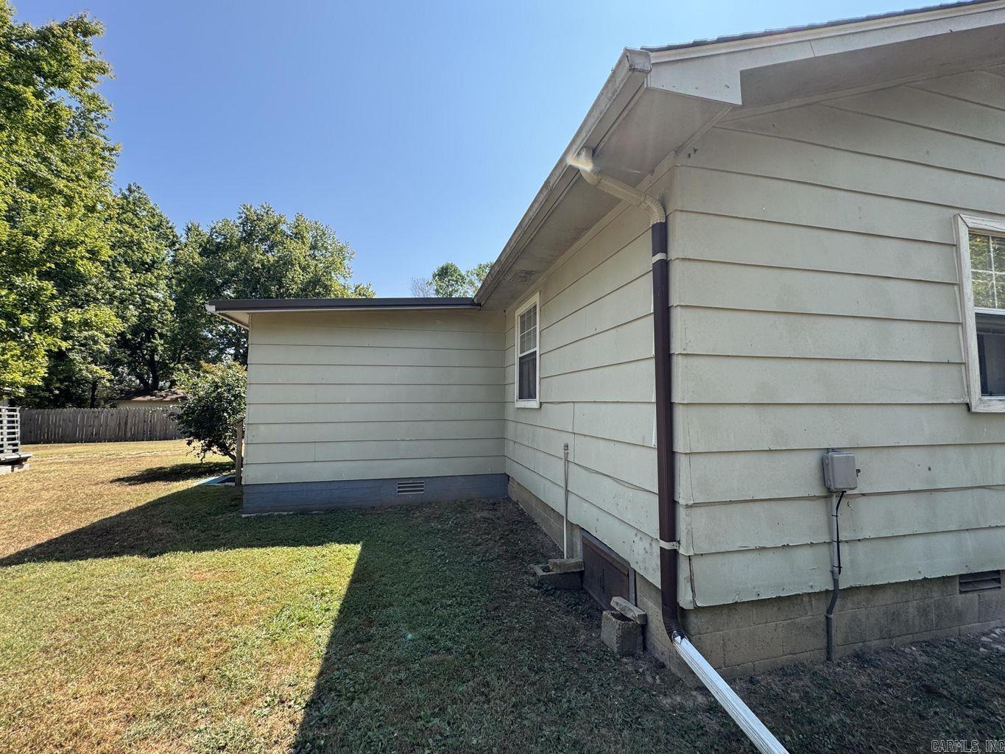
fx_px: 406
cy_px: 377
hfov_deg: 102.1
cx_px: 502
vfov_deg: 85.7
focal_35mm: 14
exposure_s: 1/470
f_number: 2.2
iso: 40
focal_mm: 2.22
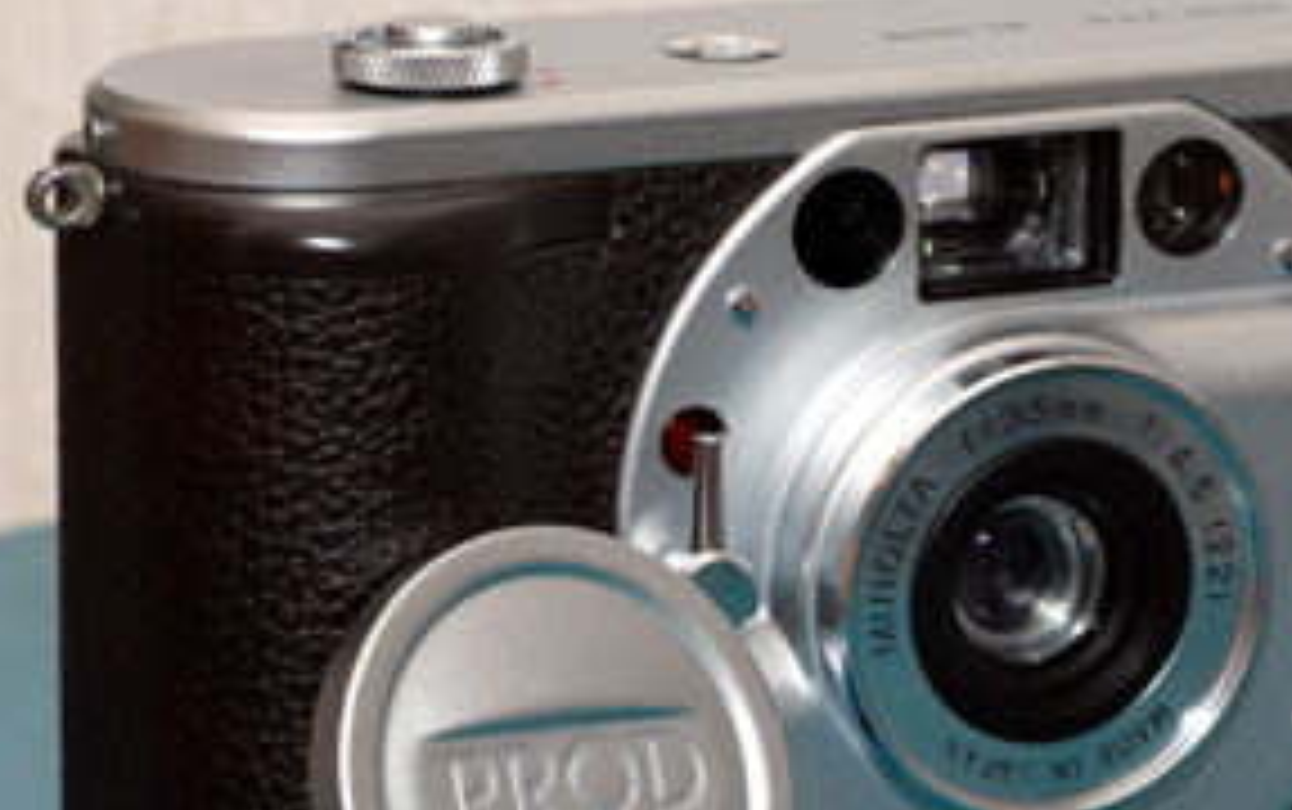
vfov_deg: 5.7
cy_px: 493
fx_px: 8107
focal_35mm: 230
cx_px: 860
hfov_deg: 9.1
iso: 400
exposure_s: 1/60
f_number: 10
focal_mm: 90
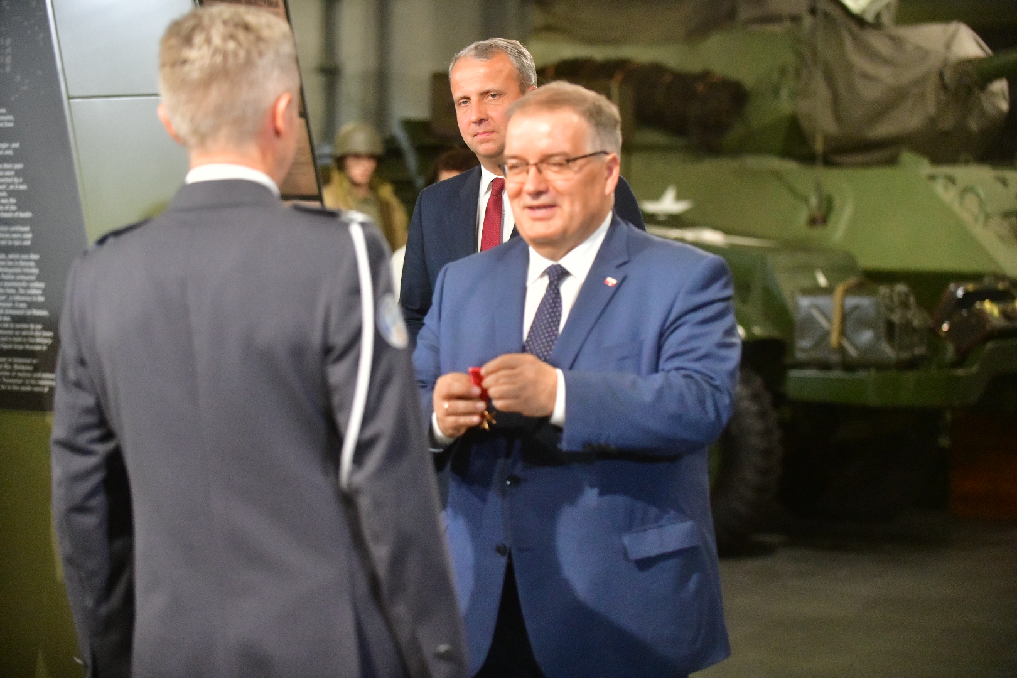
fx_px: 2542
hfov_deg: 22.6
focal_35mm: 90
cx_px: 508
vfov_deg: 15.2
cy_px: 339
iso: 5600
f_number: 2.8
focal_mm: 90
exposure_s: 1/640
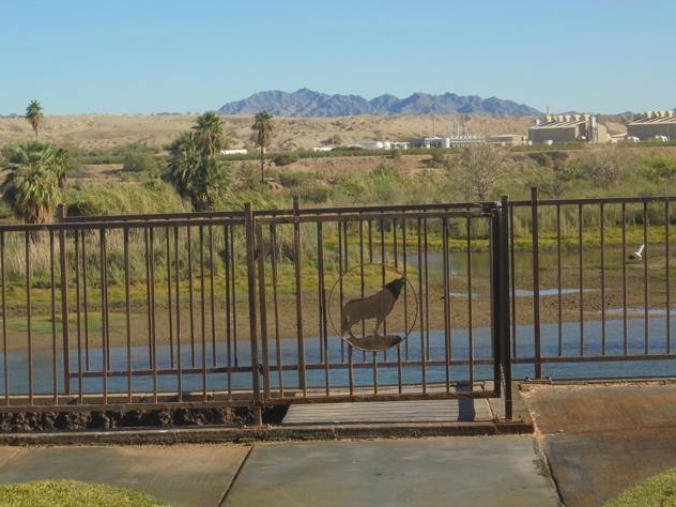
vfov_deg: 17.6
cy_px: 251
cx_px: 335
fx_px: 1640
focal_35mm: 84
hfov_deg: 23.3
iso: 100
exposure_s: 1/400
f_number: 6.7
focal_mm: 14.9
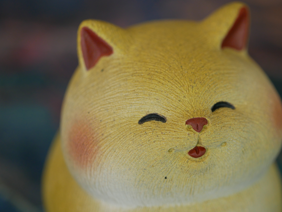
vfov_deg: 11.0
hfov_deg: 14.6
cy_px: 121
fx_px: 1100
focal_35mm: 135
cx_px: 191
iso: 200
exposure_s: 1/160
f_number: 2.8
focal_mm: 45
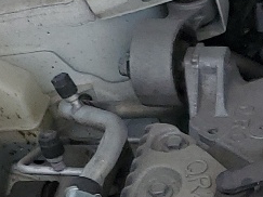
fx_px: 1299
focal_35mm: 171
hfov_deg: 10.2
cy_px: 274
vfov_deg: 8.5
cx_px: 615
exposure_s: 1/3333
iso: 50
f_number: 1.5
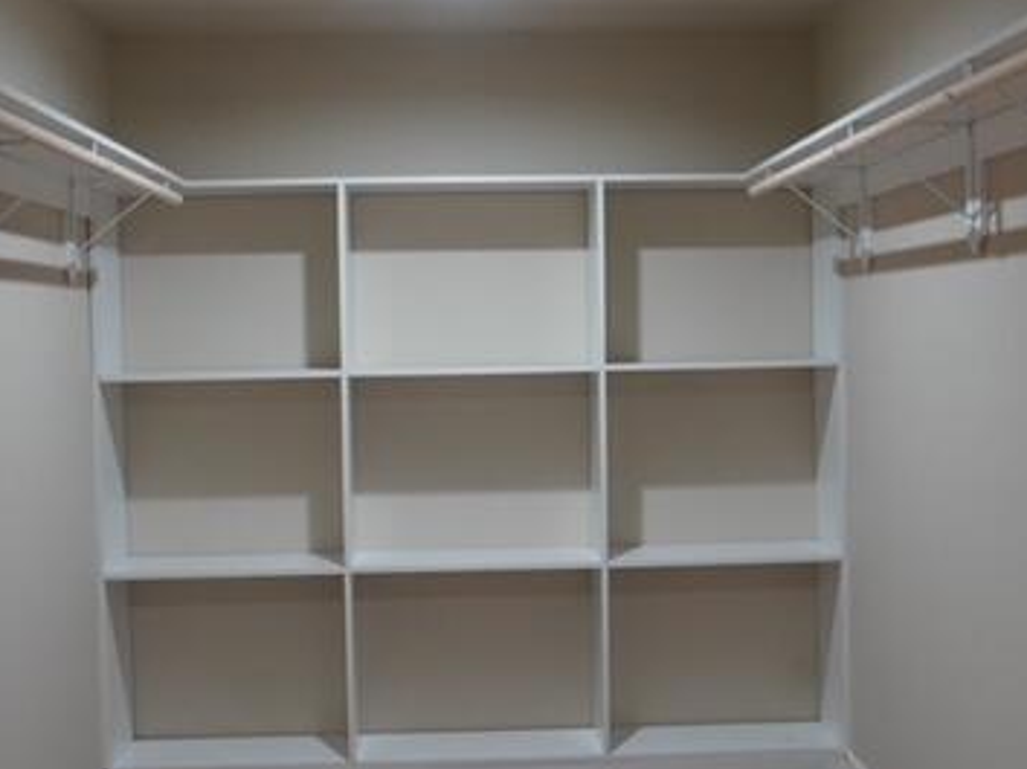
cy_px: 369
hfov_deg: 40.4
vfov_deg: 30.8
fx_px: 1393
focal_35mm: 47
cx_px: 484
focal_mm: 18
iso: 1250
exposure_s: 1/30
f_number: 5.6
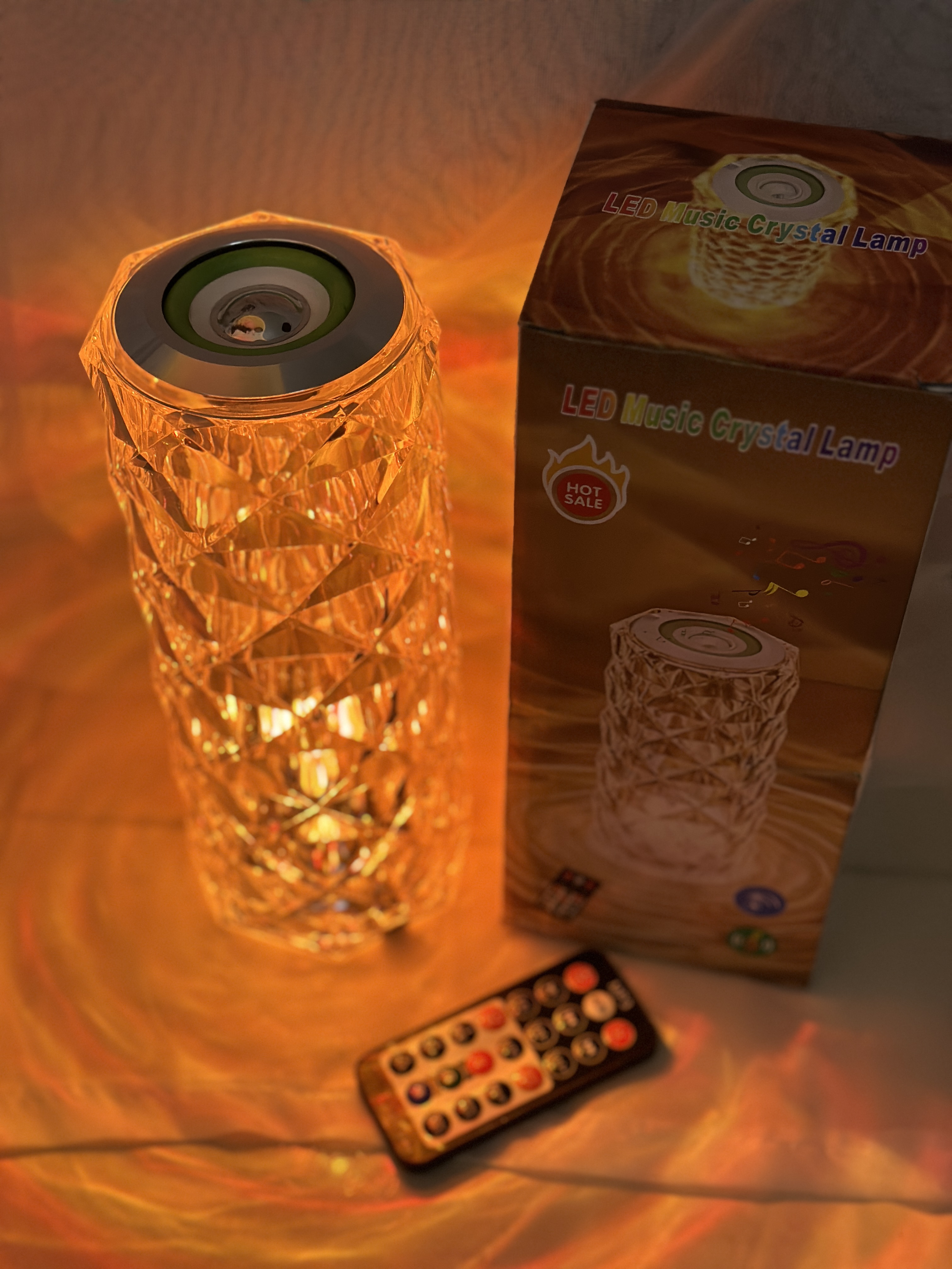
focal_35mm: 48
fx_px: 1760
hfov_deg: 30.3
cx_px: 476
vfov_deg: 39.7
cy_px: 634
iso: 400
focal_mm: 6.86
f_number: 1.78
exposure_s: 1/40
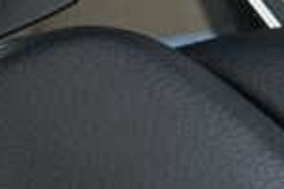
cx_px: -130
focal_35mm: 172
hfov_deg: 11.5
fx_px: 1355
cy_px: -21
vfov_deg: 7.9
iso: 450
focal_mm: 20
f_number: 3.8
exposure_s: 1/250
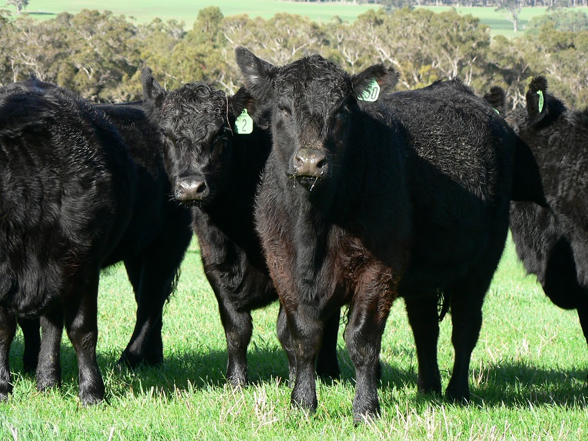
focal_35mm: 175
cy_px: 220
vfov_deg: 8.5
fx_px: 2972
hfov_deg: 11.3
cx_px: 294
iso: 80
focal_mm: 29.1
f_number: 3.6
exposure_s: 1/200
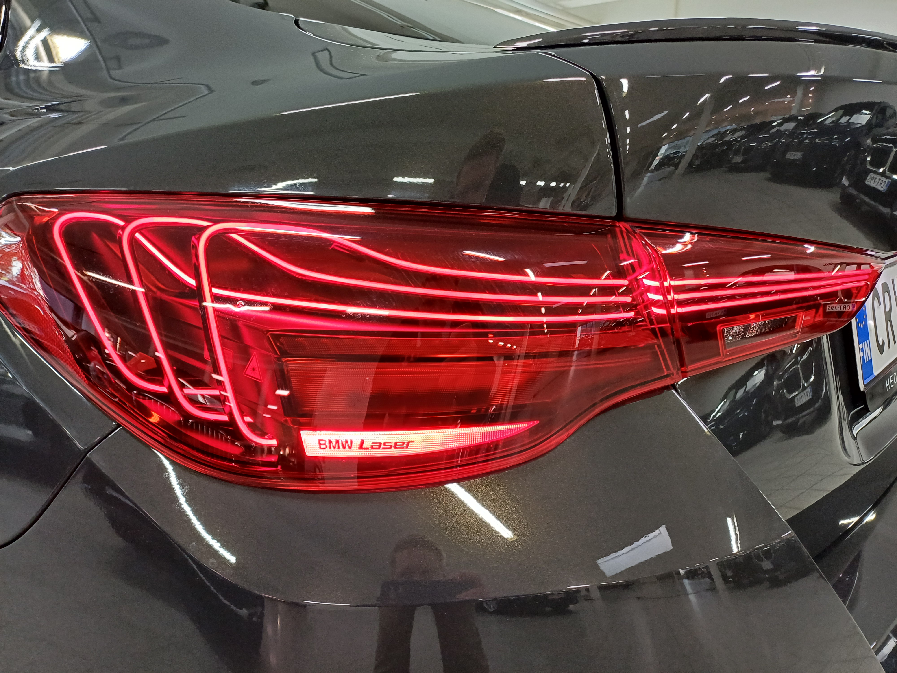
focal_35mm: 25
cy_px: 336
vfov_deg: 54.9
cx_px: 448
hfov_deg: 69.4
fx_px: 648
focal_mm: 4.65
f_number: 1.8
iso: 250
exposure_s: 1/50
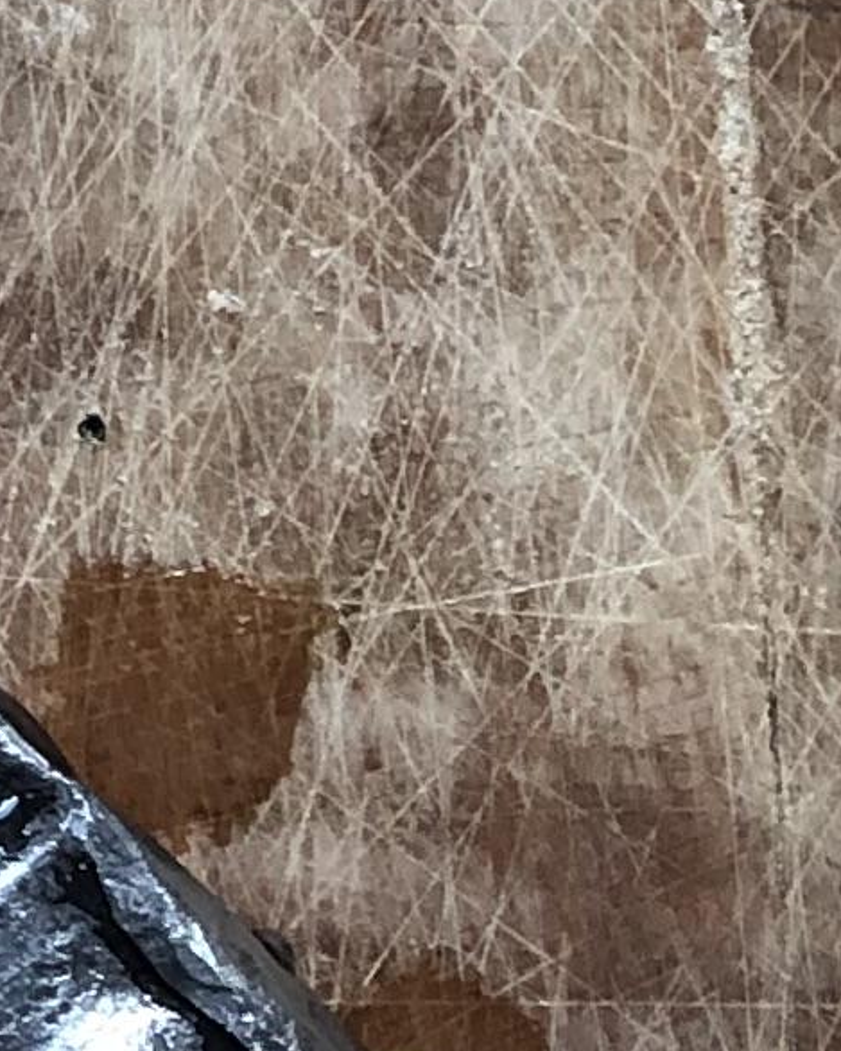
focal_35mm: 188
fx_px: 5848
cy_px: -81
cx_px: -1311
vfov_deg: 10.2
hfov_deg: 7.6
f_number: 1.8
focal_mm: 3.99
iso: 40
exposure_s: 1/30
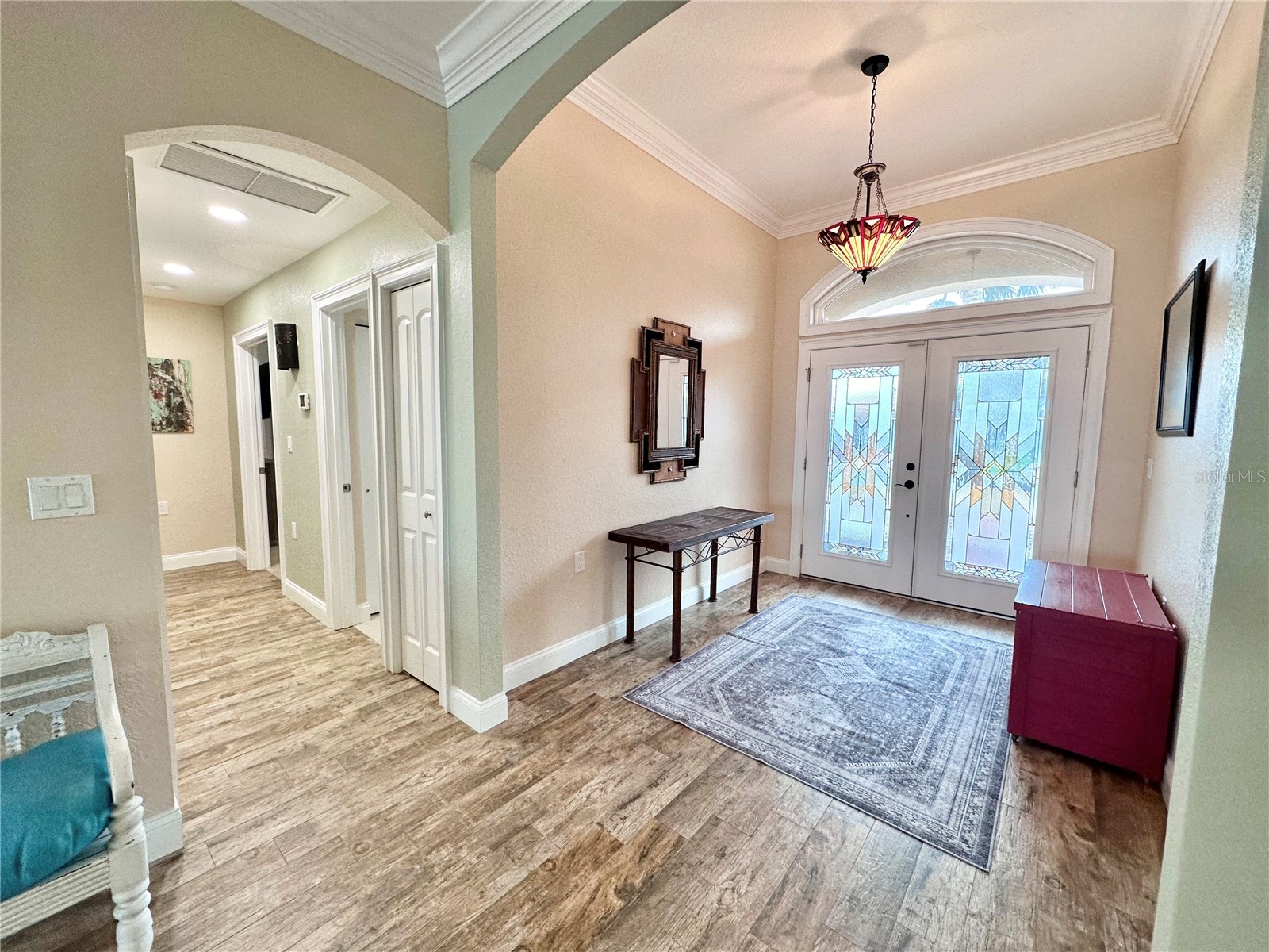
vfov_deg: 85.7
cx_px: 634
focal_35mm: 14
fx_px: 513
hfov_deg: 102.1
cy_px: 476
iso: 125
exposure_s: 1/120
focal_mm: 2.22
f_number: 2.2
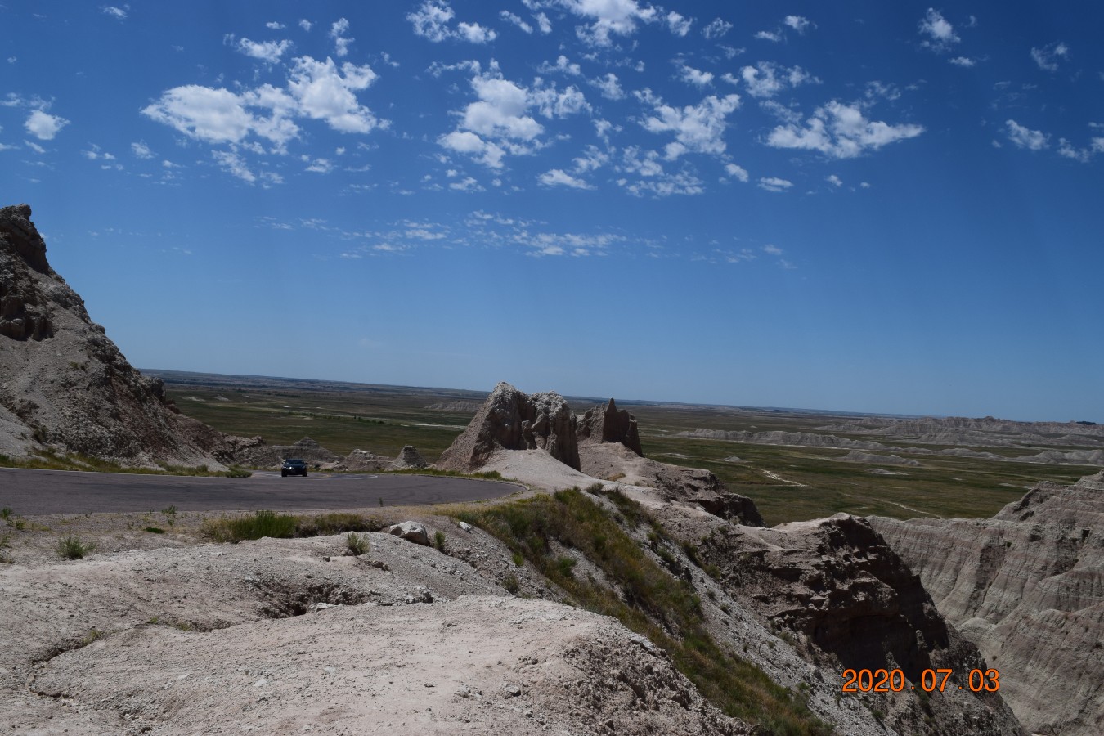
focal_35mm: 27
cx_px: 552
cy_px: 368
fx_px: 828
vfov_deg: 47.9
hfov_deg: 67.4
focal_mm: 18
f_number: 11
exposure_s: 1/640
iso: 200
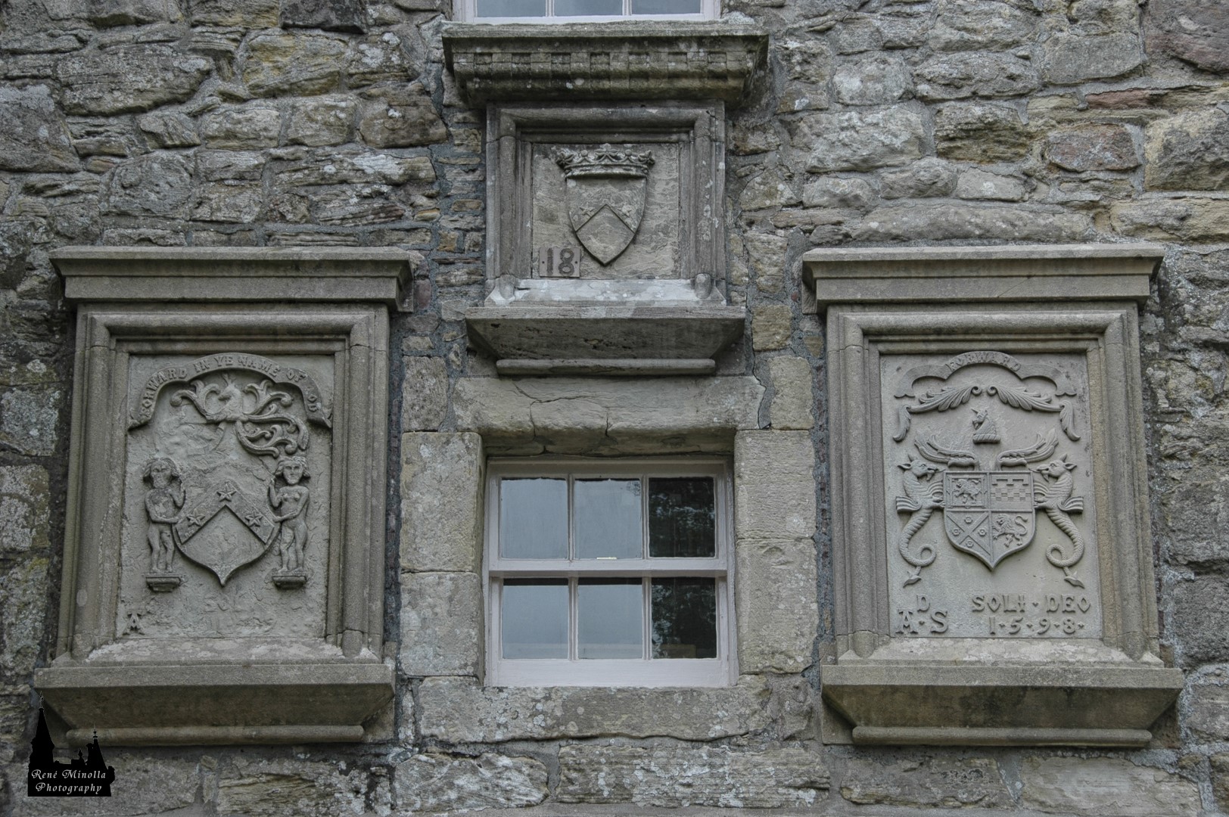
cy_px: 408
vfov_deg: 16.2
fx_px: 2865
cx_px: 614
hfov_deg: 24.2
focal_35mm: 84
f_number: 7.1
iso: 200
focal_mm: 56
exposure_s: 1/200
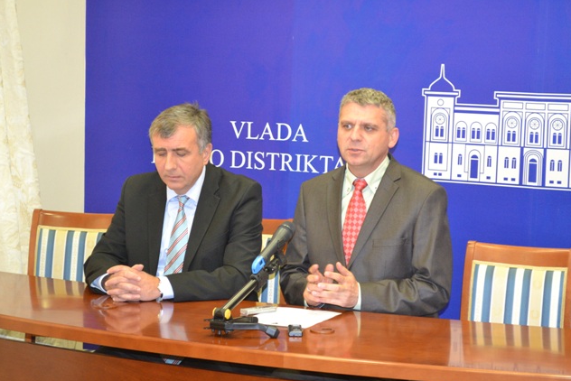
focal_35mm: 84
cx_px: 286
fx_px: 1325
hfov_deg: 24.3
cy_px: 192
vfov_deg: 16.4
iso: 2500
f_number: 5.6
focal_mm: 55
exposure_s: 1/60
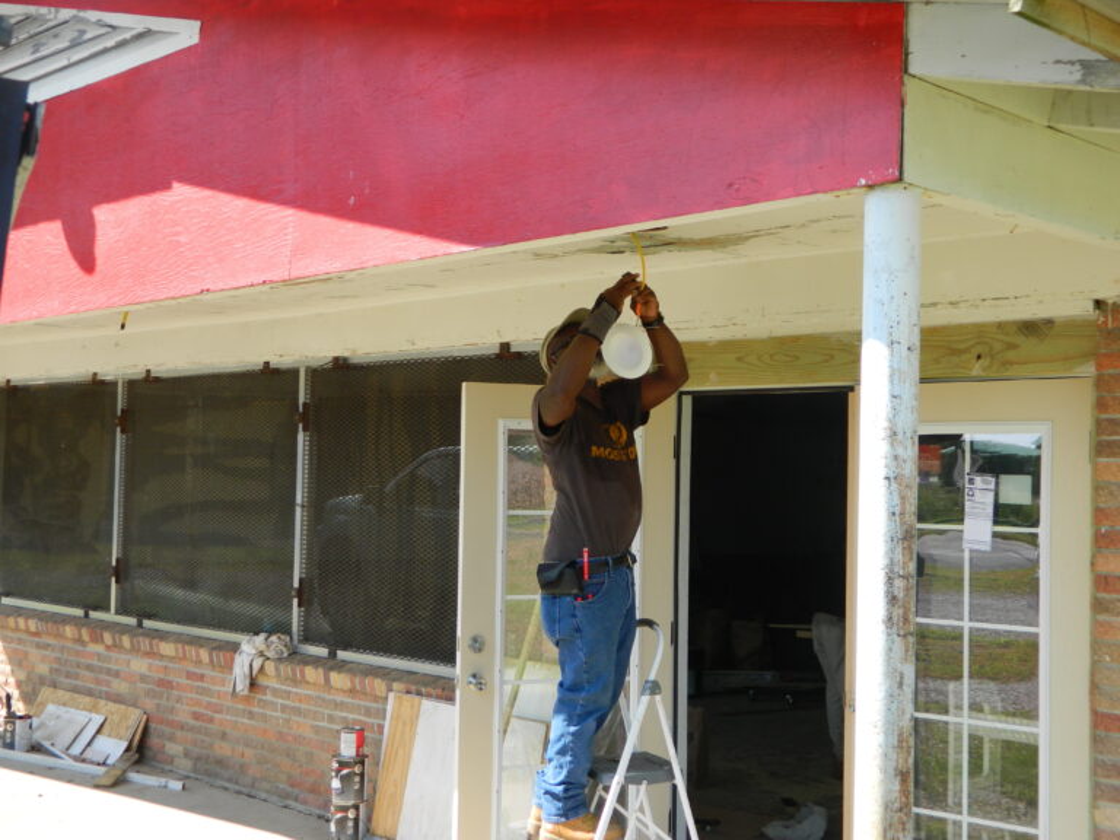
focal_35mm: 47
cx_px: 560
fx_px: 1521
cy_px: 420
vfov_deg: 30.9
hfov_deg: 40.4
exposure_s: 1/250
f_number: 3.6
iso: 80
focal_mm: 8.4
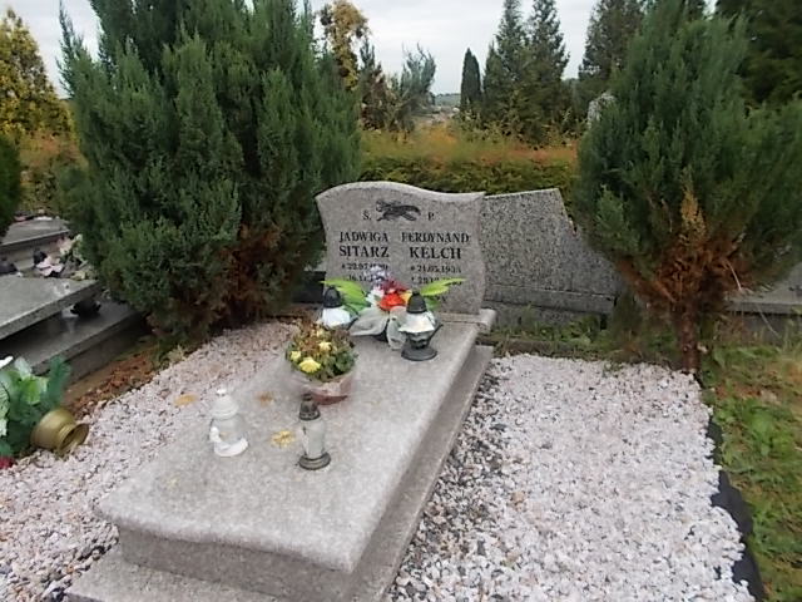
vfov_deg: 53.1
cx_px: 401
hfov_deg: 67.3
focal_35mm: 26
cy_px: 301
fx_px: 602
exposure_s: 1/200
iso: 80
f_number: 3.2
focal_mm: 4.6
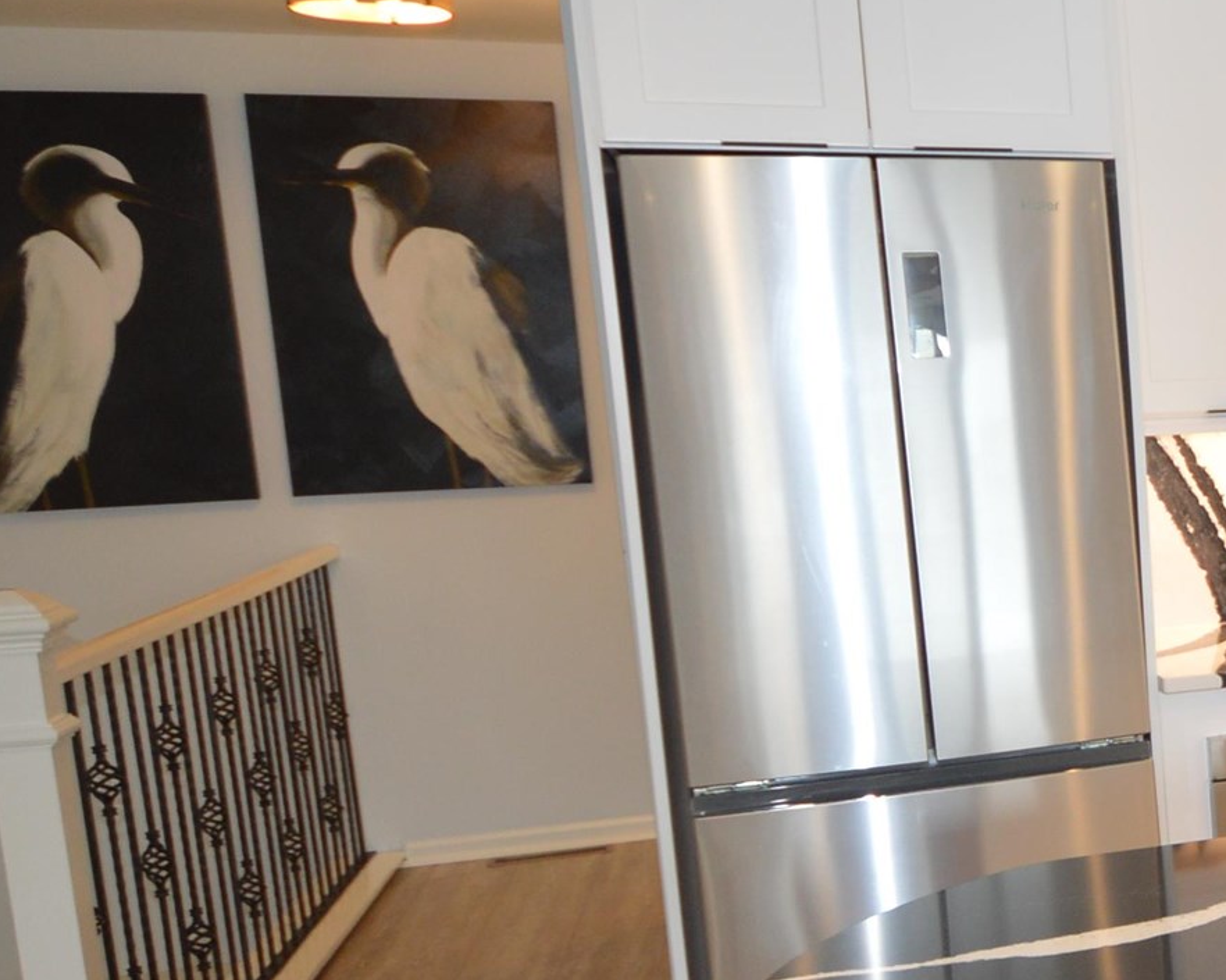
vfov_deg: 30.7
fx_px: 1777
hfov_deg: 29.6
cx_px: 1640
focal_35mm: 49
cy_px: 623
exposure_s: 1/60
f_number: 4
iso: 400
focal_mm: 10
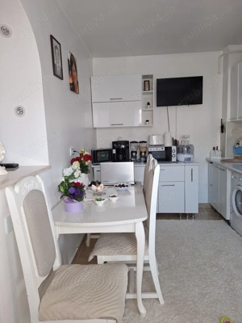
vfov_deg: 73.9
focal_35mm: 23
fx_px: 214
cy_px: 162
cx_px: 121
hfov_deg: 58.9
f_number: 1.8
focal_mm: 5.54
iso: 250
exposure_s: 1/40
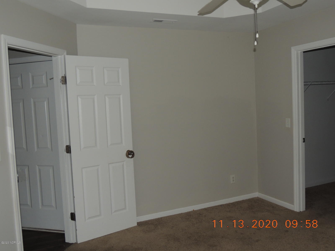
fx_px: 319
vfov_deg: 42.9
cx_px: 168
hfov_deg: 55.4
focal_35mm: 33
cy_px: 126
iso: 200
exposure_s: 1/30
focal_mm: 5.8
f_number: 3.2
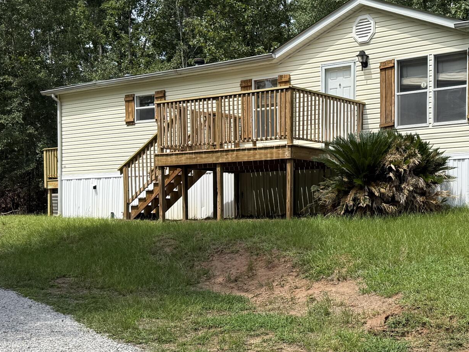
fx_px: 799
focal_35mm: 59
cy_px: 237
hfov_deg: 32.0
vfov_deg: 24.7
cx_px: 359
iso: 80
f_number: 1.78
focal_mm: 6.76
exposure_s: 1/2907
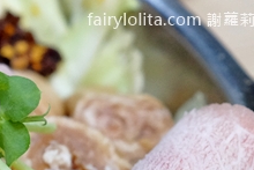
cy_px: 210
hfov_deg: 13.0
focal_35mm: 143
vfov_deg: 9.5
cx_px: -203
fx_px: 1010
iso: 2000
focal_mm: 23
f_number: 3.6
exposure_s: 1/100
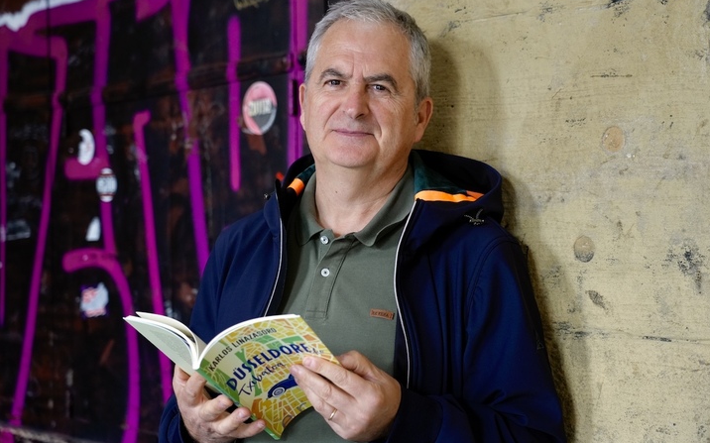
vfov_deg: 21.3
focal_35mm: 61
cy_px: 215
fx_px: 1180
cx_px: 359
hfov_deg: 33.5
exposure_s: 1/80
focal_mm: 59
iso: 1600
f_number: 4
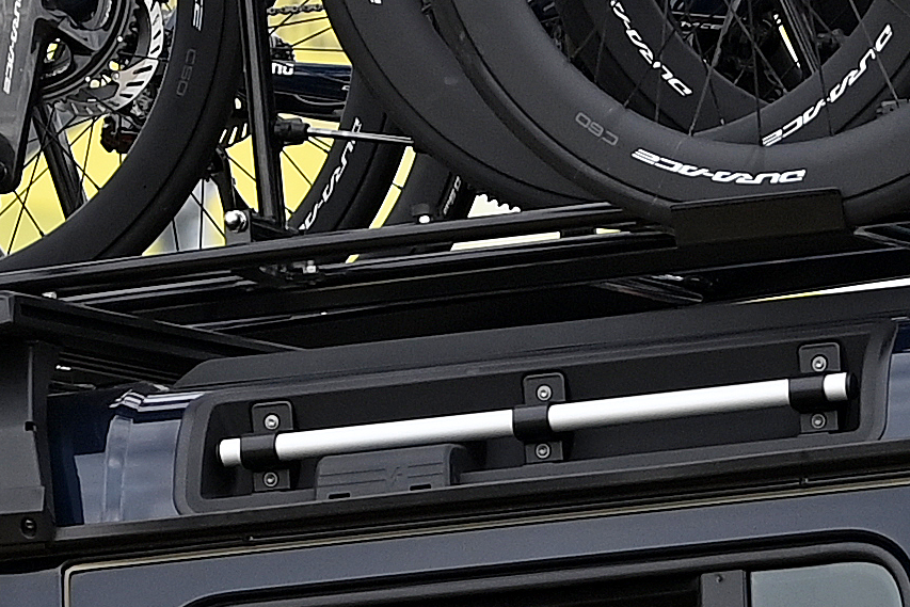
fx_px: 16837
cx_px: 355
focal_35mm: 666
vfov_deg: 2.1
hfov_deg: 3.1
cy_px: 713
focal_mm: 102
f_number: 3.5
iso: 320
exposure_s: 1/1250
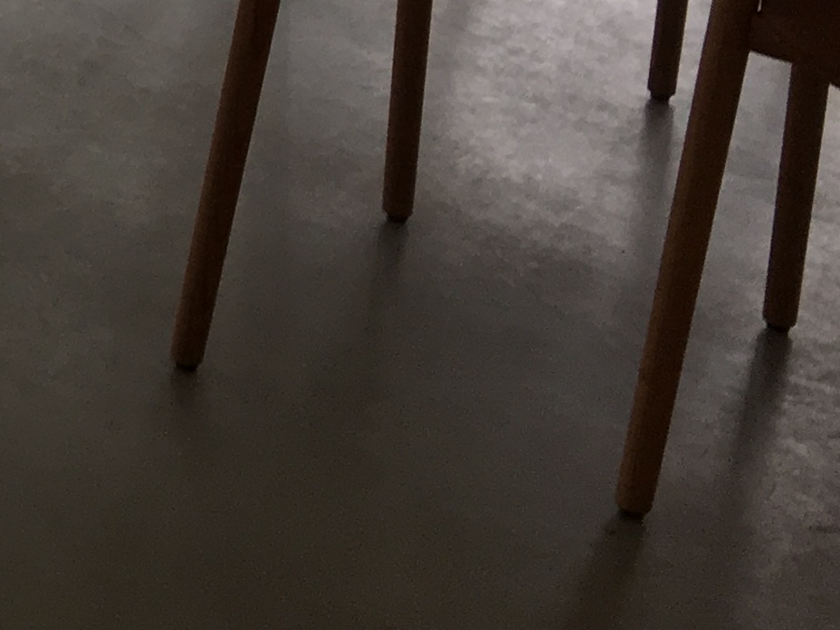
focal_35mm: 126
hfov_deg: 13.1
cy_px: -651
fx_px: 3058
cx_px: -942
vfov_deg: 10.7
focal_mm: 4.15
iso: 32
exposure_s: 1/33
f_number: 2.2
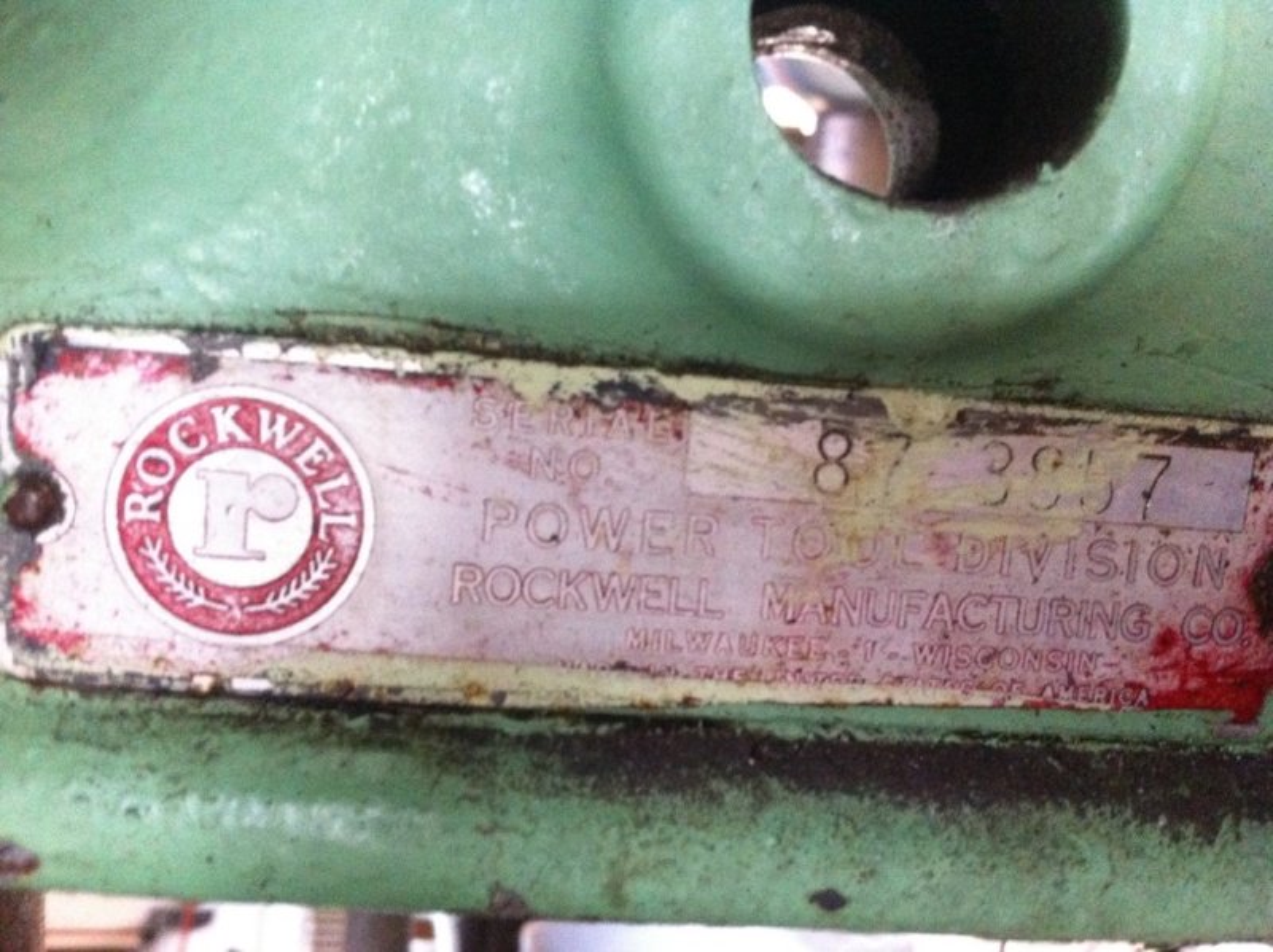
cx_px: 636
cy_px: 476
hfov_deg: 52.7
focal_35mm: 35
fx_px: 1286
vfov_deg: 40.6
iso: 640
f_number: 2.8
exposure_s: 1/15
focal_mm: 3.85
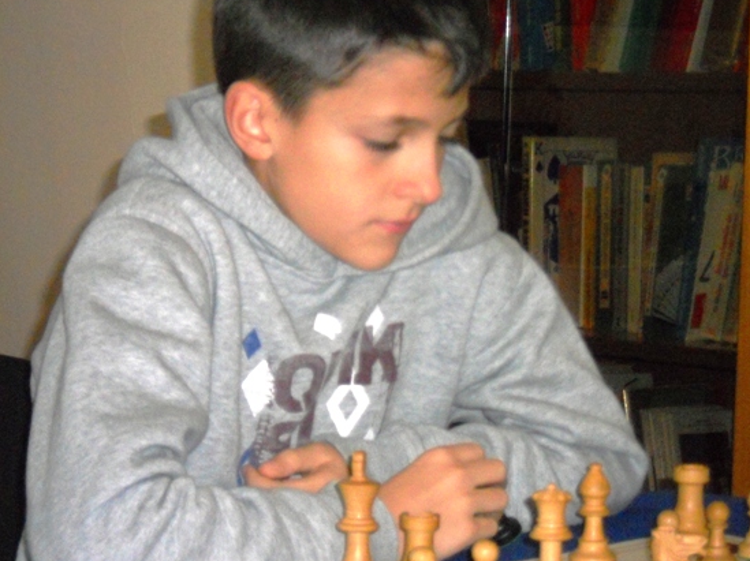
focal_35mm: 126
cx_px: 429
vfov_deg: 11.7
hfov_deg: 15.6
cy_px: 242
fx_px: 2728
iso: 800
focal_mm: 19.6
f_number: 5.9
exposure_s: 1/60
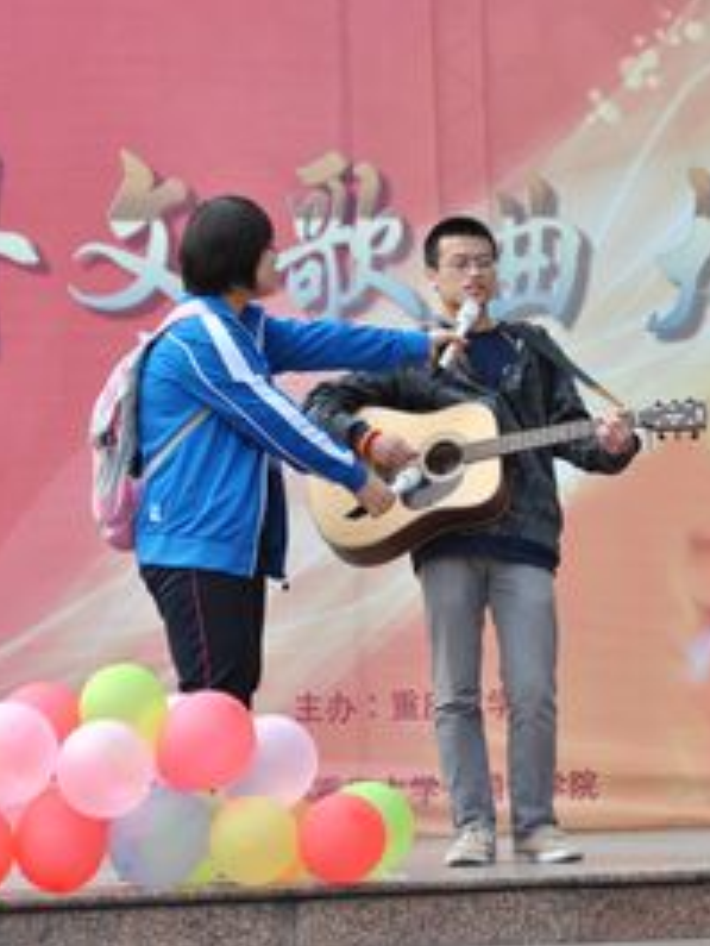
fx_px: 3272
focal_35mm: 120
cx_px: 467
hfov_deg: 12.4
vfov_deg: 16.4
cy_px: 475
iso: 800
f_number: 11
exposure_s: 1/400
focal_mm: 55
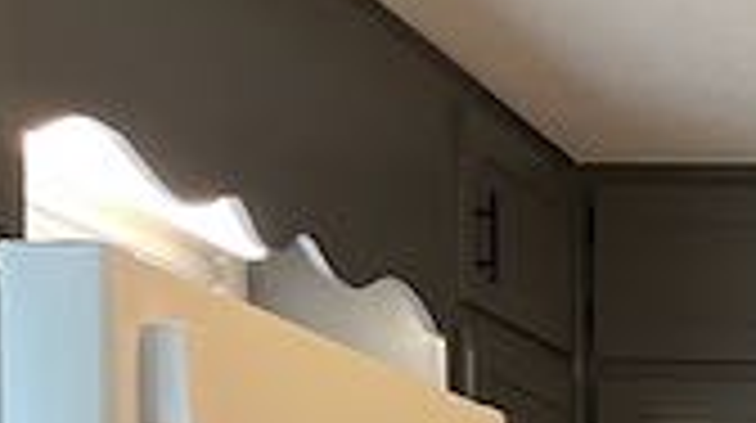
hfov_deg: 16.8
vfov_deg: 10.4
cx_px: 1323
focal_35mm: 108
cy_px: 819
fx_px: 2162
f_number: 1.5
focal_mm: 5.7
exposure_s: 1/60
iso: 100
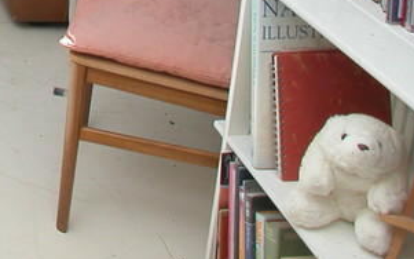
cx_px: -209
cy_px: -197
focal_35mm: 101
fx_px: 1139
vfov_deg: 12.0
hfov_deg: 18.3
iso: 100
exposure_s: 1/228
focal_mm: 7.1
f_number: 5.6
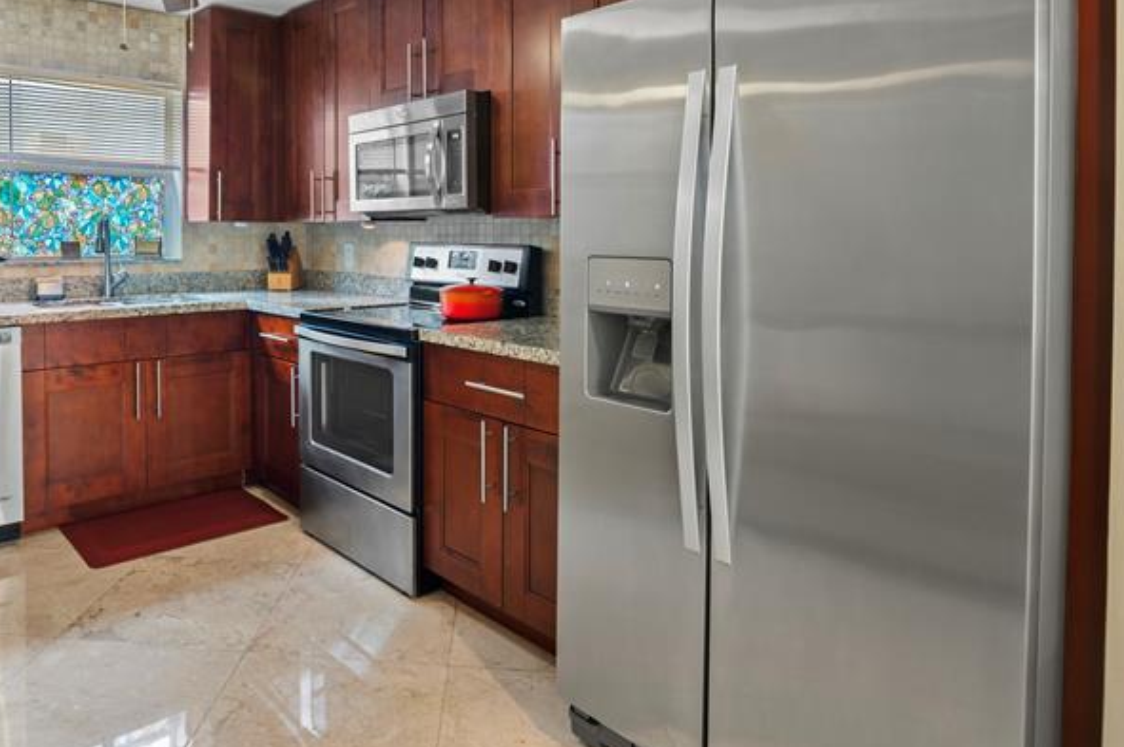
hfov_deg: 74.9
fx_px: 717
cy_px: 291
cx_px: 424
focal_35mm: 23
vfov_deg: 54.5
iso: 320
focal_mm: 17
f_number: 9
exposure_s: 1.6
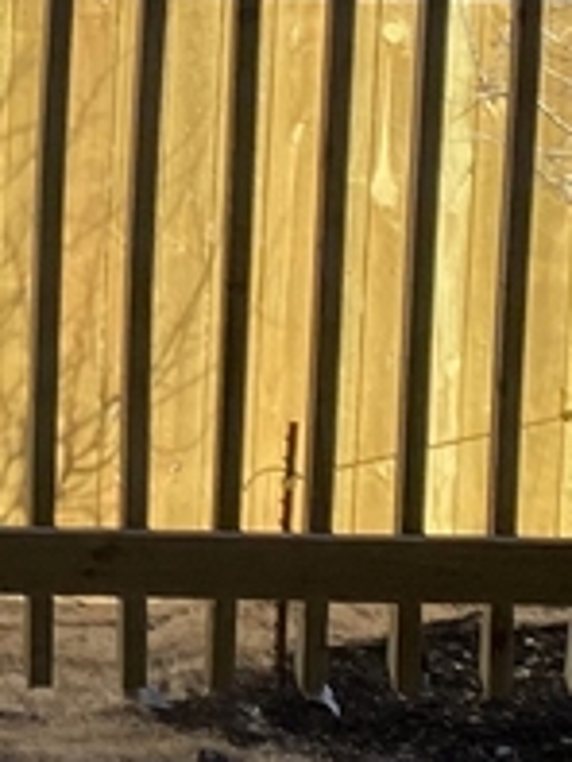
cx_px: -997
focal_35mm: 190
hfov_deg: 7.2
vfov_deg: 10.3
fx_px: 4182
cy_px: 31
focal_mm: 4.25
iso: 32
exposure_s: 1/2141
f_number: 1.8
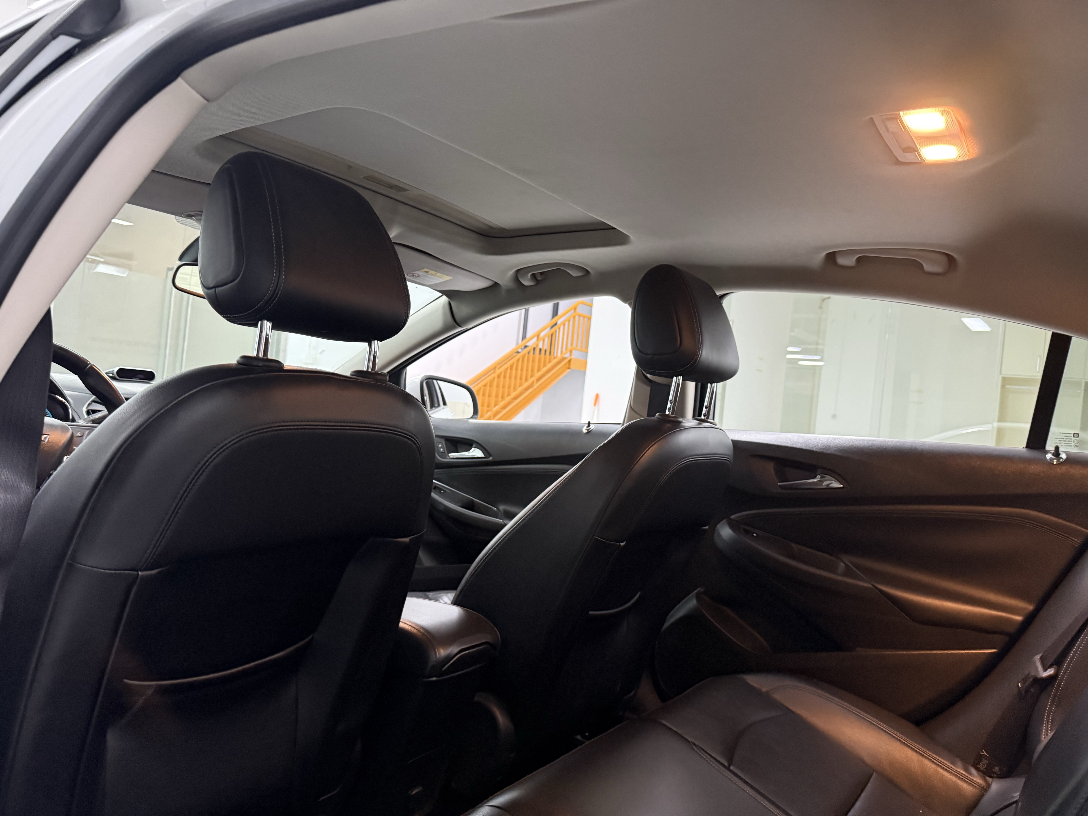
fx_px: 754
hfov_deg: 71.6
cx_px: 544
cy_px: 408
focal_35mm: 24
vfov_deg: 56.8
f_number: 1.78
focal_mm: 6.76
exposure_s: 1/50
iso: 500
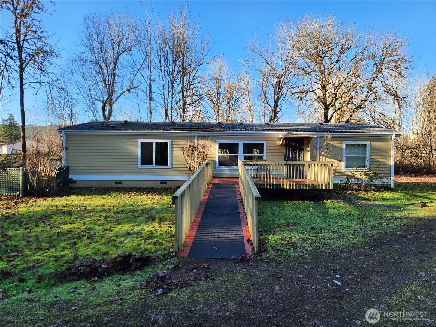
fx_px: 290
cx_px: 218
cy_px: 164
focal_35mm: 23
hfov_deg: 73.9
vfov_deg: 58.9
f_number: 1.8
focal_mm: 5.4
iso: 20
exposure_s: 1/180
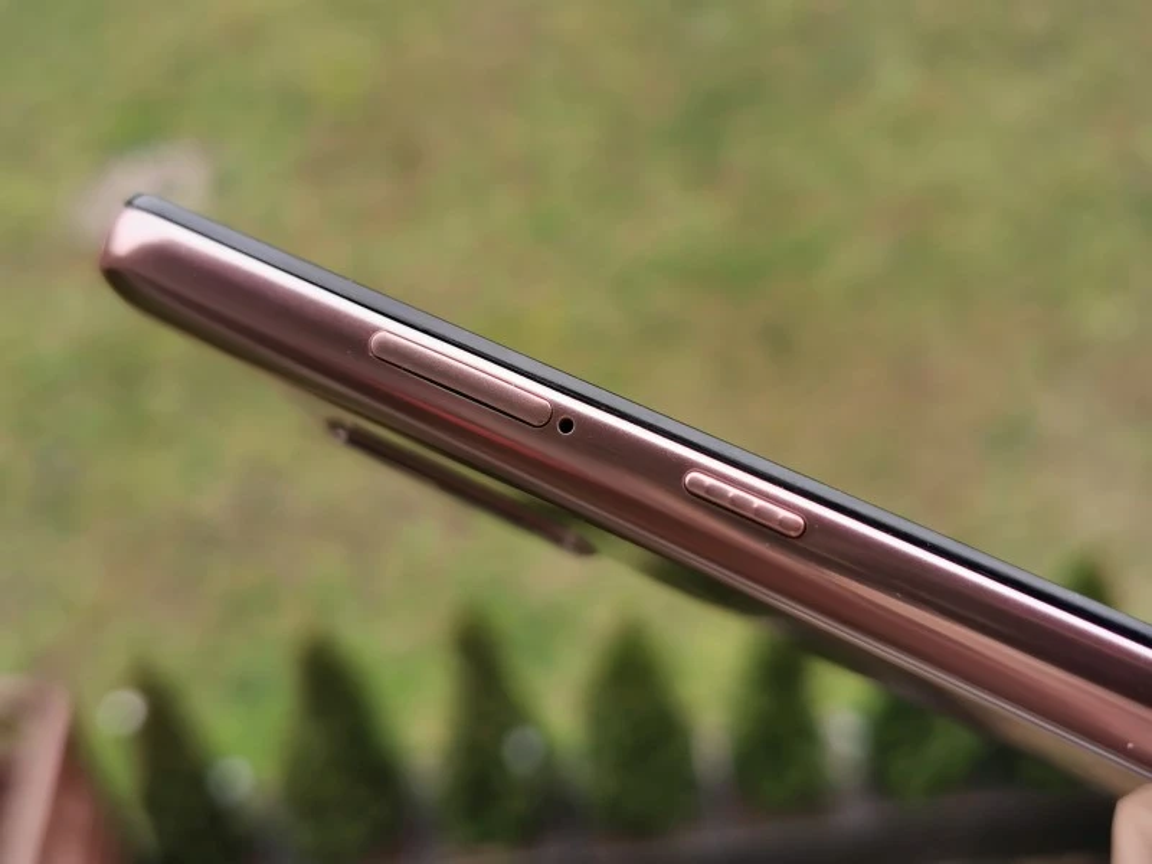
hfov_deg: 45.8
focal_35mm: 41
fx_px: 1364
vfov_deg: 35.1
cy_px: 432
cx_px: 576
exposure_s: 1/137
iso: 50
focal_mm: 5.56
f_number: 1.6
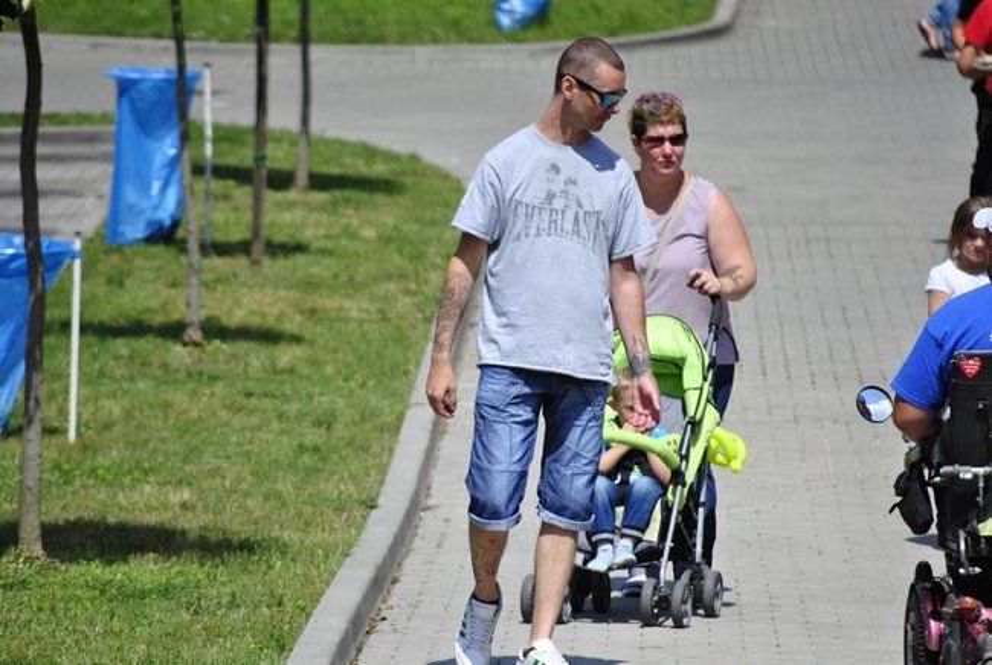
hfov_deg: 6.9
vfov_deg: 4.6
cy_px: 332
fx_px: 8282
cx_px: 496
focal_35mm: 300
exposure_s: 1/4000
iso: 720
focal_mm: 200
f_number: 5.6
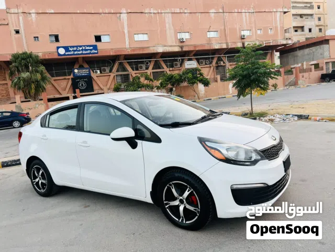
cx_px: 168
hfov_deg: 67.3
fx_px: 252
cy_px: 126
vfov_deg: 53.1
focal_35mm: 26
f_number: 1.5
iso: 100
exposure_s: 1/121
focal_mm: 5.7
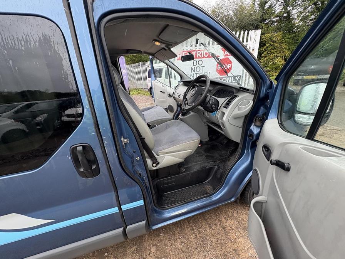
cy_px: 130
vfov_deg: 85.7
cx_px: 172
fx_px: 140
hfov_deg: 102.1
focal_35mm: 14
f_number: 2.2
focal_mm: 2.22
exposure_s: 1/99
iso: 80
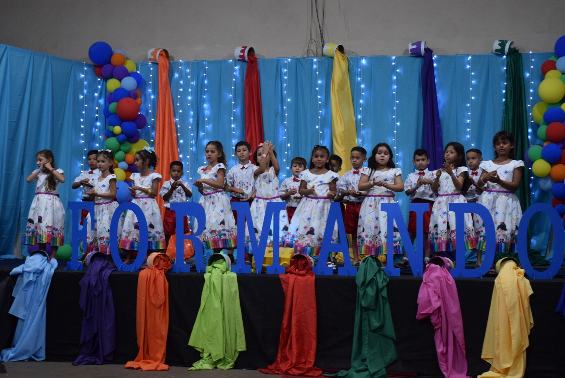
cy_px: 189
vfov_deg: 25.8
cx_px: 282
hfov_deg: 37.8
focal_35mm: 52
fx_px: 825
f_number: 4.2
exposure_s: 1/60
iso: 1800
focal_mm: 35
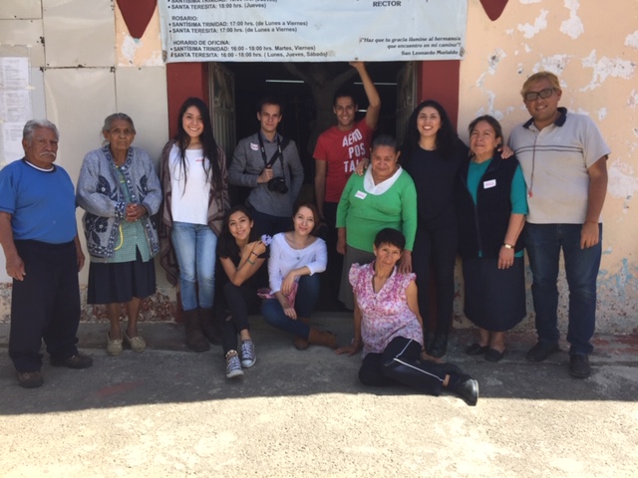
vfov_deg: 48.2
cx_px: 319
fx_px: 534
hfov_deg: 61.7
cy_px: 239
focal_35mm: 29
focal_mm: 4.15
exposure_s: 1/824
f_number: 2.2
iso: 32
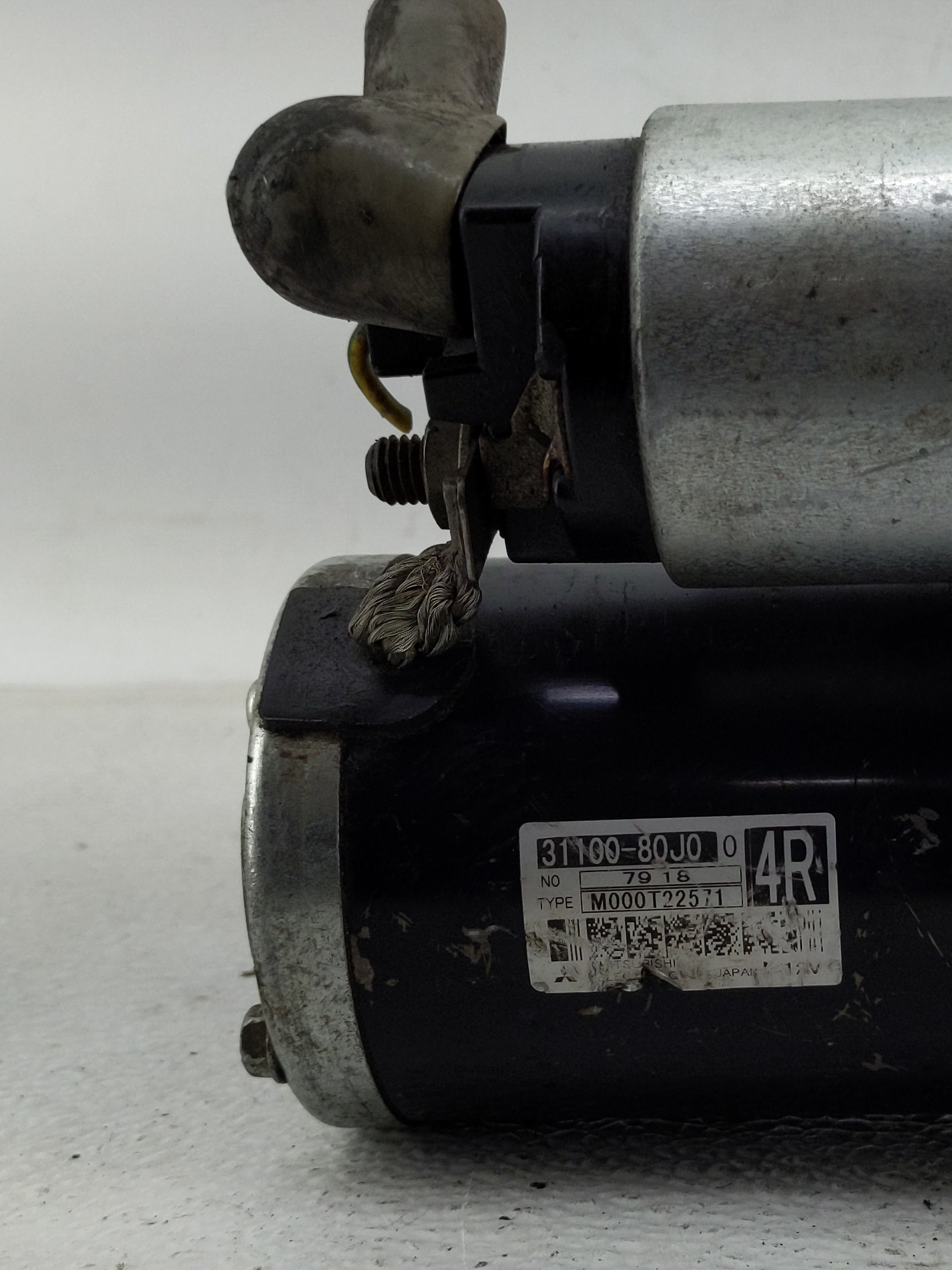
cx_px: 807
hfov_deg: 26.8
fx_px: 1944
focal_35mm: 53
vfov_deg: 36.1
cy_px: 750
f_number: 1.73
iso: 55
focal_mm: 4.38
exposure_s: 1/174
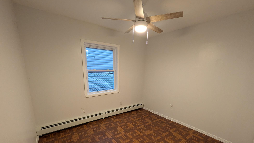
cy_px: 95
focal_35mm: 16
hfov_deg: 99.4
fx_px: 108
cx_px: 129
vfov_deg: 65.4
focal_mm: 1.83
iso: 124
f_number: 2.2
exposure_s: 1/24
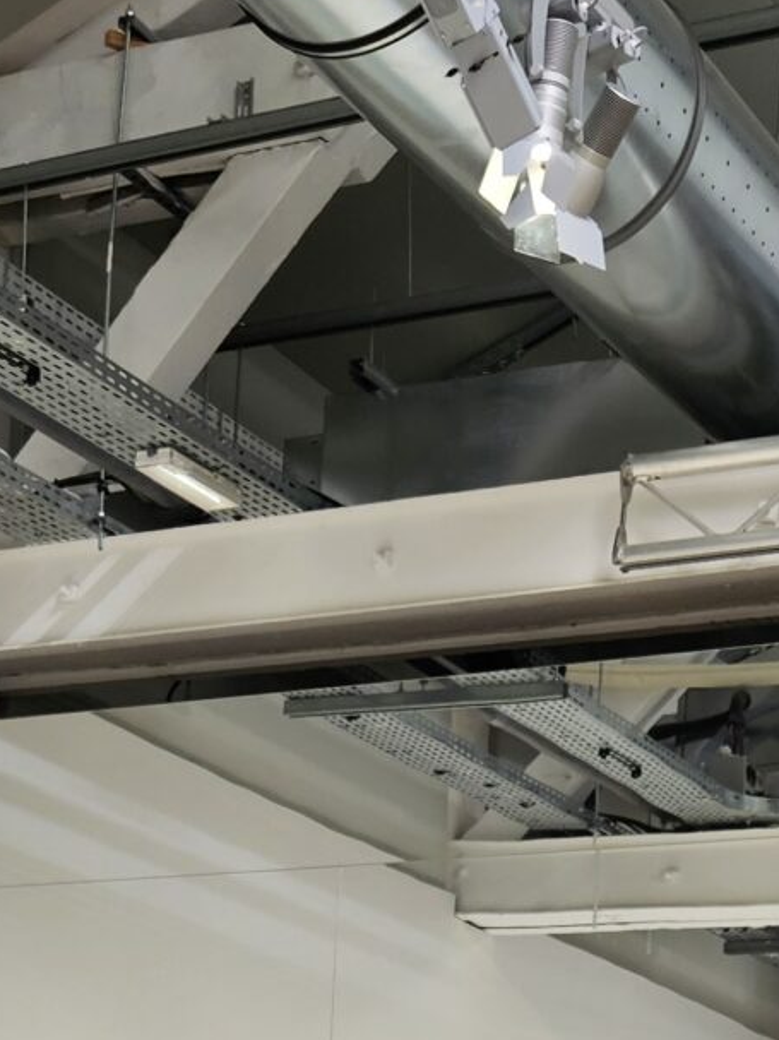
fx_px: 2912
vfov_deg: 18.2
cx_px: 291
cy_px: 1516
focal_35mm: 97
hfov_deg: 15.2
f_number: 1.8
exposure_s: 1/55.5
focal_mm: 5.4
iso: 50
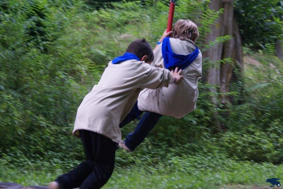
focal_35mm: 105
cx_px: 142
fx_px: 826
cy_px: 94
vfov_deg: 13.1
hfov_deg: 19.4
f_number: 5.6
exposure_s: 1/100
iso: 800
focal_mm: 70
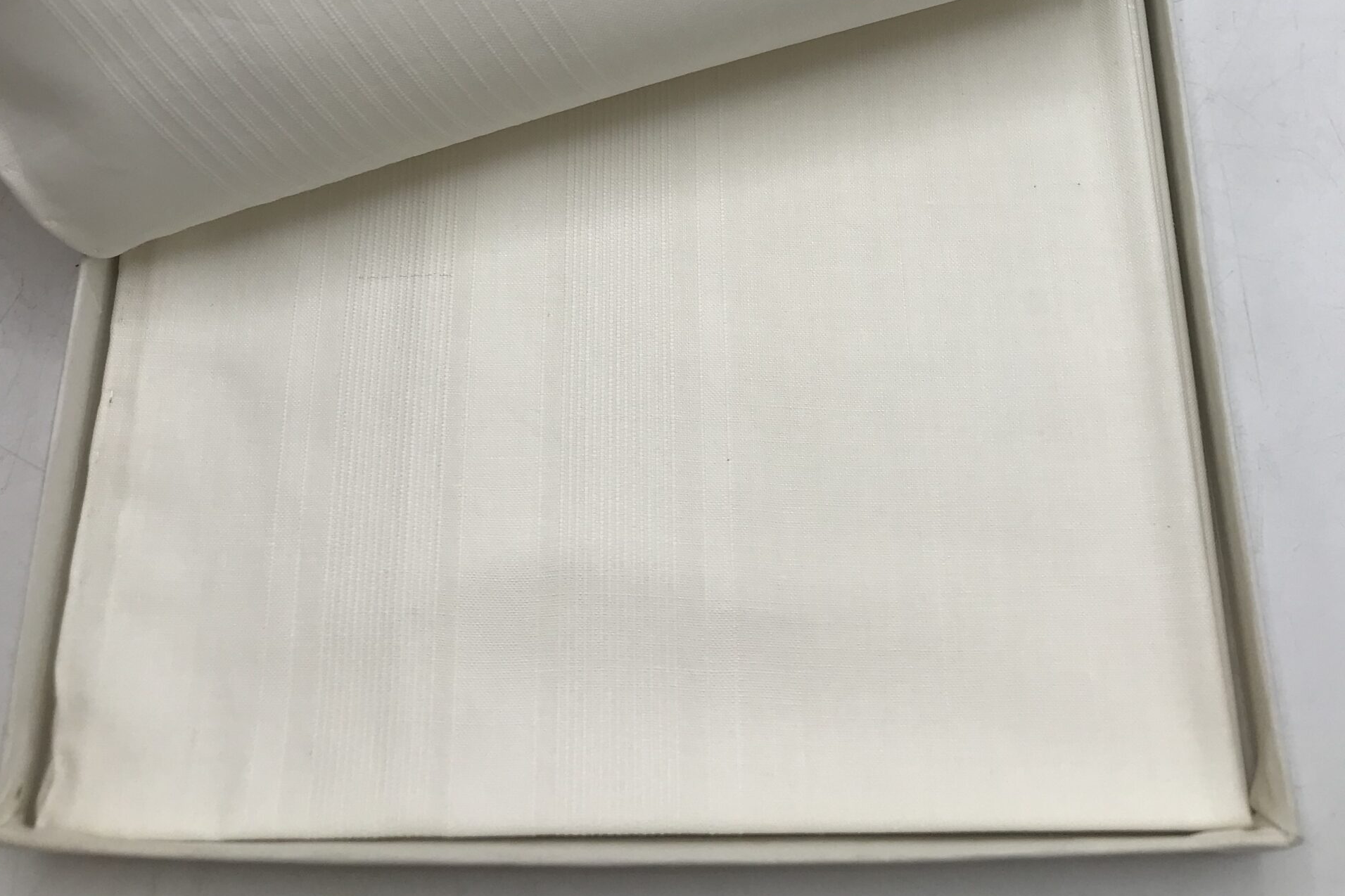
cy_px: 83
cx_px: 670
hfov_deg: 49.6
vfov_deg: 32.4
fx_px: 1457
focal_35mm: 39
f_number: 1.8
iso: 20
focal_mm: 3.99
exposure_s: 1/1182
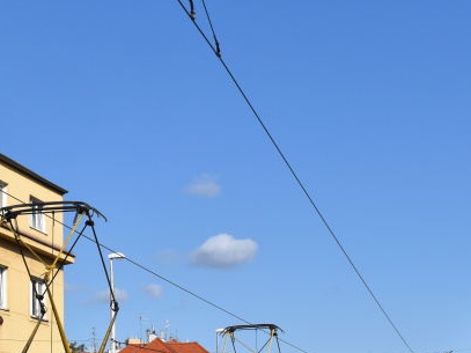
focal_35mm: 80
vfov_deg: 18.1
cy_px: 318
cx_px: 96
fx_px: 1088
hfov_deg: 24.1
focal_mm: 22
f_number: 11
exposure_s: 1/500
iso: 200
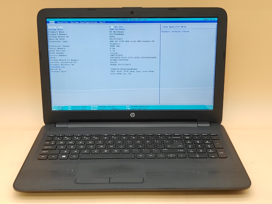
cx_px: 136
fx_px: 385
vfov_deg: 29.7
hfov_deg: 38.9
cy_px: 102
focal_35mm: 49
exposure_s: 1/61
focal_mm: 4.36
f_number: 1.8
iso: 50
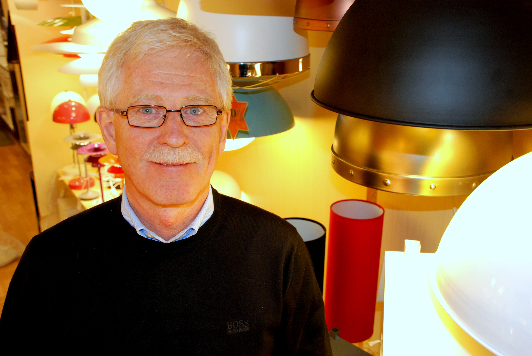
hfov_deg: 49.5
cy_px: 178
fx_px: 577
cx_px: 266
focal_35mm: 39
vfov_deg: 34.3
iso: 1000
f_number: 5
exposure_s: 1/60
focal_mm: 26
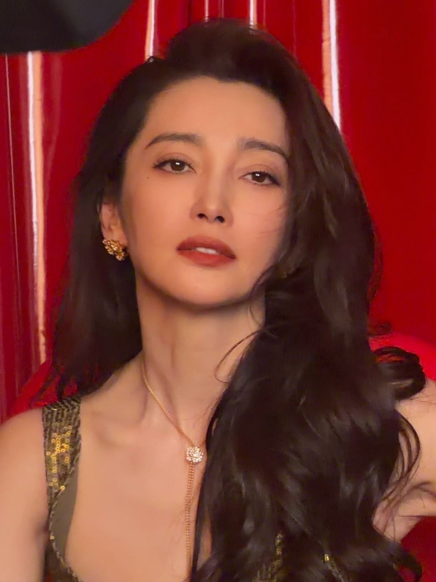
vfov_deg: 67.3
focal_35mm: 26
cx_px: 218
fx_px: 437
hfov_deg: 53.1
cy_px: 291
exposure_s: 1/60
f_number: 1.5
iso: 125
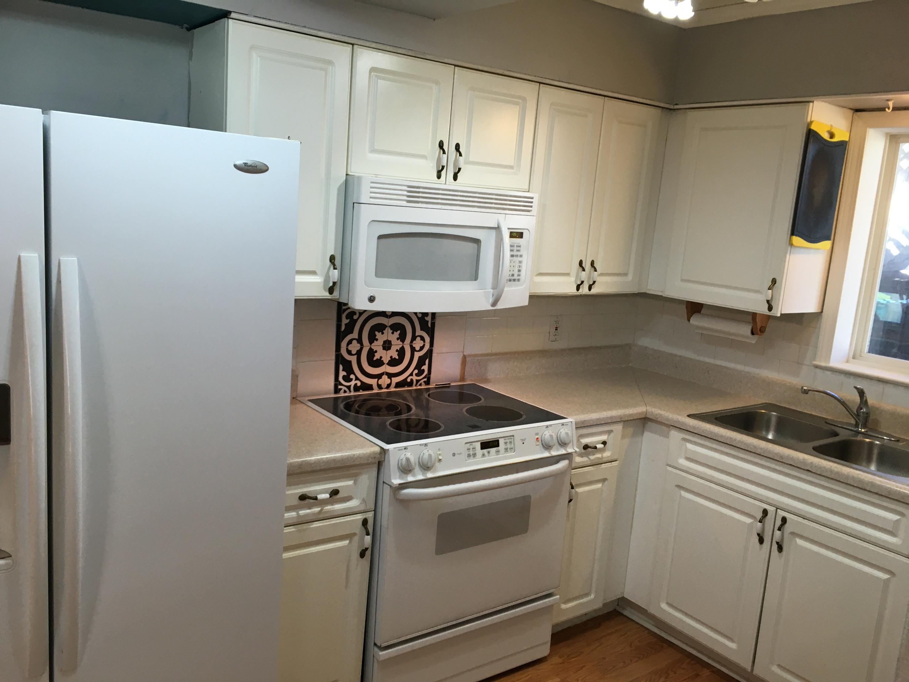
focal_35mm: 29
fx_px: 762
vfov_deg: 48.2
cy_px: 341
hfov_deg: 61.7
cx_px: 454
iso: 40
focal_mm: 4.15
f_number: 2.2
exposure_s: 1/30
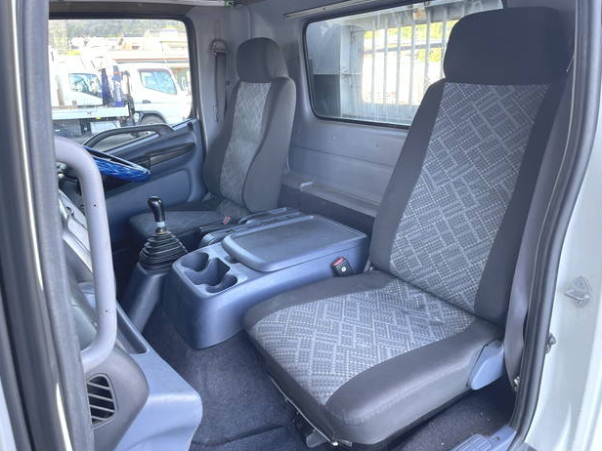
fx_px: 470
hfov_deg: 65.3
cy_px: 224
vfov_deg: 51.4
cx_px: 302
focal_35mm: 27
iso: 100
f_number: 1.6
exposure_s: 1/121
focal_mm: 4.2
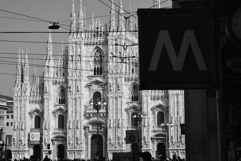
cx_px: 120
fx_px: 552
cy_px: 80
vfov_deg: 16.6
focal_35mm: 82
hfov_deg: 24.6
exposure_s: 1/800
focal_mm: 55
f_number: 5.6
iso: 100
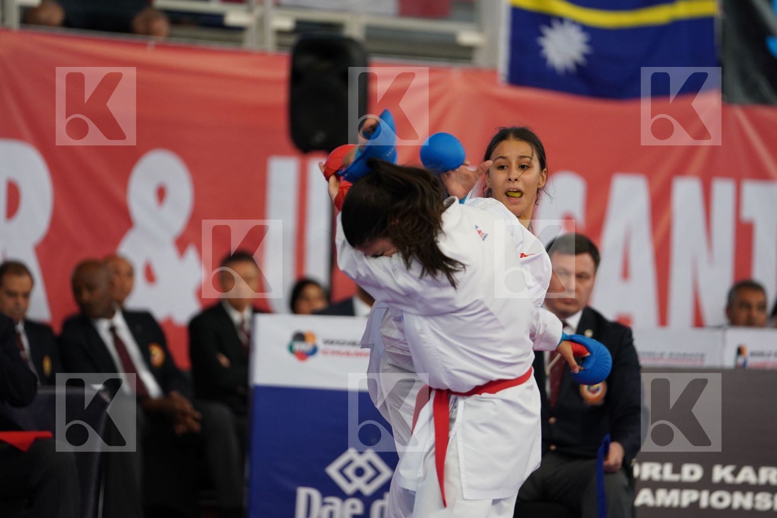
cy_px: 259
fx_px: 4316
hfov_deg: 10.3
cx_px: 388
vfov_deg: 6.9
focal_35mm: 200
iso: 1600
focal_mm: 200
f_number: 2.8
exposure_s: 1/1000
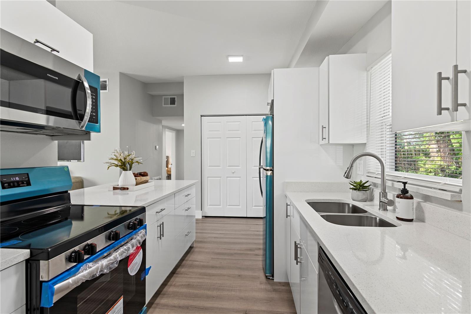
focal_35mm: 16
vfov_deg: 72.0
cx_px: 236
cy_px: 157
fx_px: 216
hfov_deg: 95.0
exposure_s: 1/2.5
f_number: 8
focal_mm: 11
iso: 200
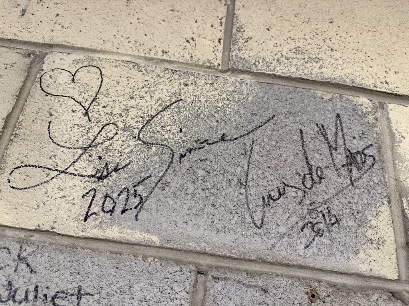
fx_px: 284
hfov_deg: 71.6
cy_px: 153
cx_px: 204
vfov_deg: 56.8
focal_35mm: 24
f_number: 1.78
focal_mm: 6.86
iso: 200
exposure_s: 1/111
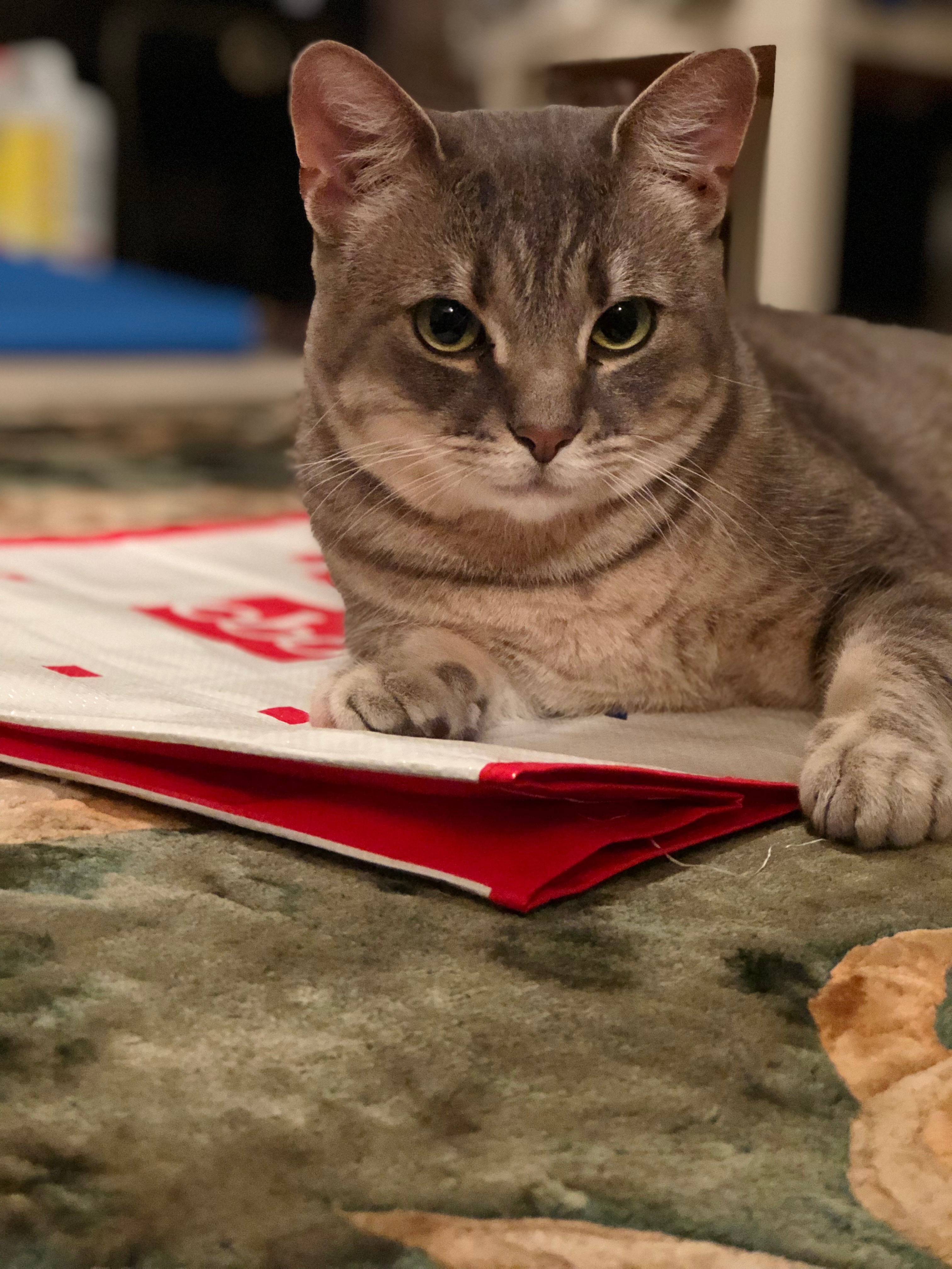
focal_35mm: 57
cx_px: 476
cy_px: 634
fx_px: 2090
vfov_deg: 33.8
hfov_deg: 25.7
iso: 1250
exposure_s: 1/30
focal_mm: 6.6
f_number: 2.8
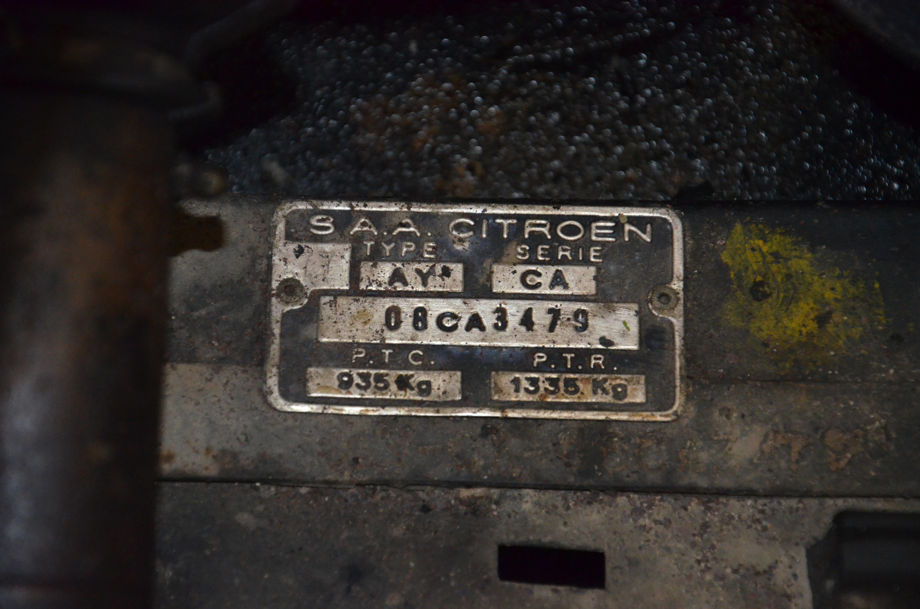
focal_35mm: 158
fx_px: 4017
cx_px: 460
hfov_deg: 13.1
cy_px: 304
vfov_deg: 8.7
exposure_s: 1/60
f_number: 5.6
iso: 3200
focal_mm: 105
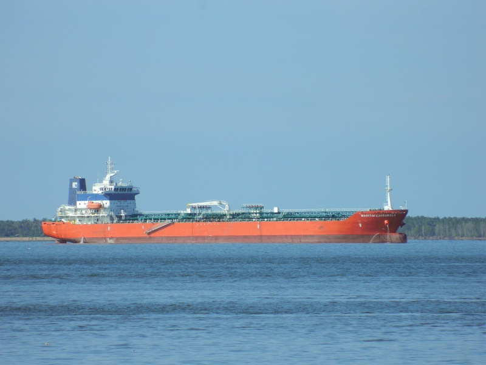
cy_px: 182
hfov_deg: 3.8
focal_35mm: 525
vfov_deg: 2.8
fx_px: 7371
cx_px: 243
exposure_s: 1/400
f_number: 5.8
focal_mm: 94.5
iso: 80
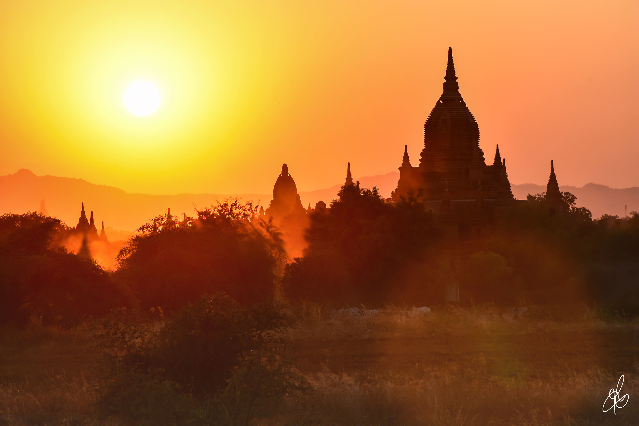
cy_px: 213
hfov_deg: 11.2
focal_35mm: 183
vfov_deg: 7.5
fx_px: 3248
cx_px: 320
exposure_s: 1/60
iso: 100
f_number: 11
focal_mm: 122
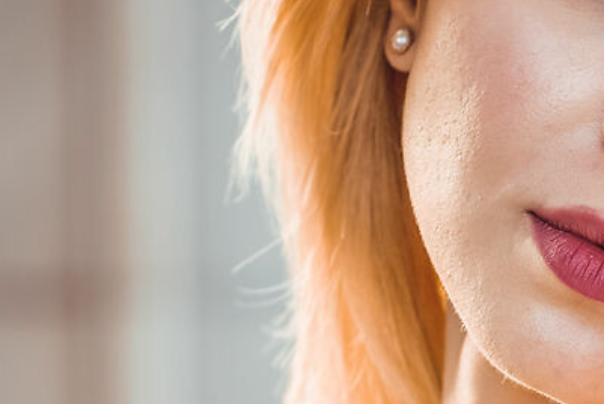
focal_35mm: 509
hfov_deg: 4.0
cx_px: 1206
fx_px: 8546
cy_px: 535
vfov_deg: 2.7
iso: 125
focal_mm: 85
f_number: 2.8
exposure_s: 1/250
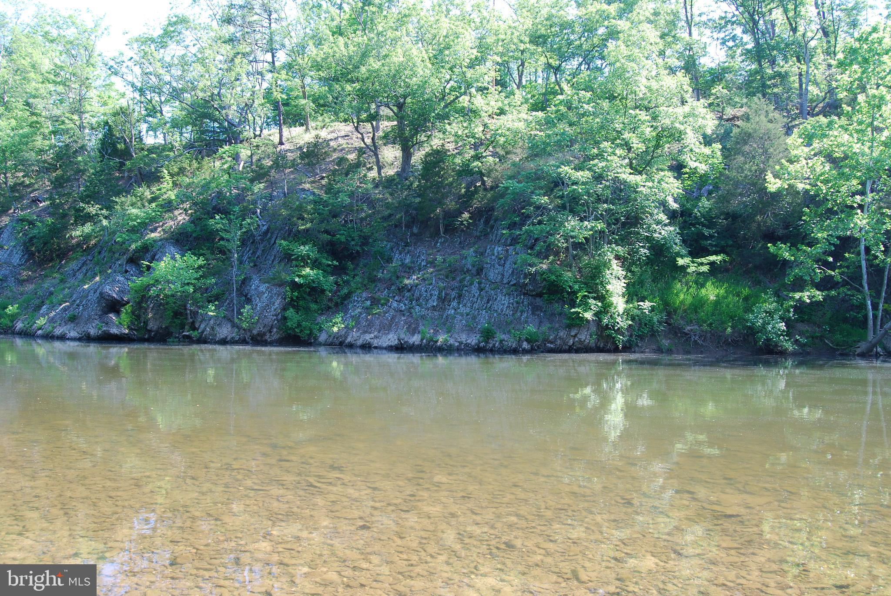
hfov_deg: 67.3
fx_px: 669
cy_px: 298
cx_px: 446
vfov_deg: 48.0
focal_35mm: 27
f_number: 7.1
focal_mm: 18
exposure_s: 1/60
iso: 200
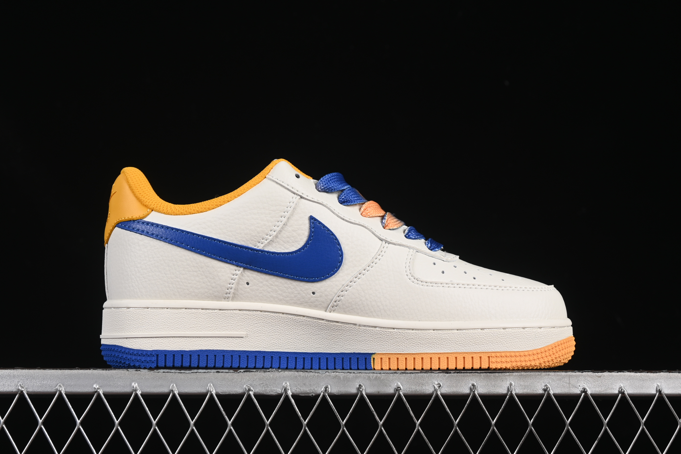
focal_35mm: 75
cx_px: 340
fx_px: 1419
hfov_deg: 27.0
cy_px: 227
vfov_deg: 18.2
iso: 160
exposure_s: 1/80
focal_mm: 50
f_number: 8
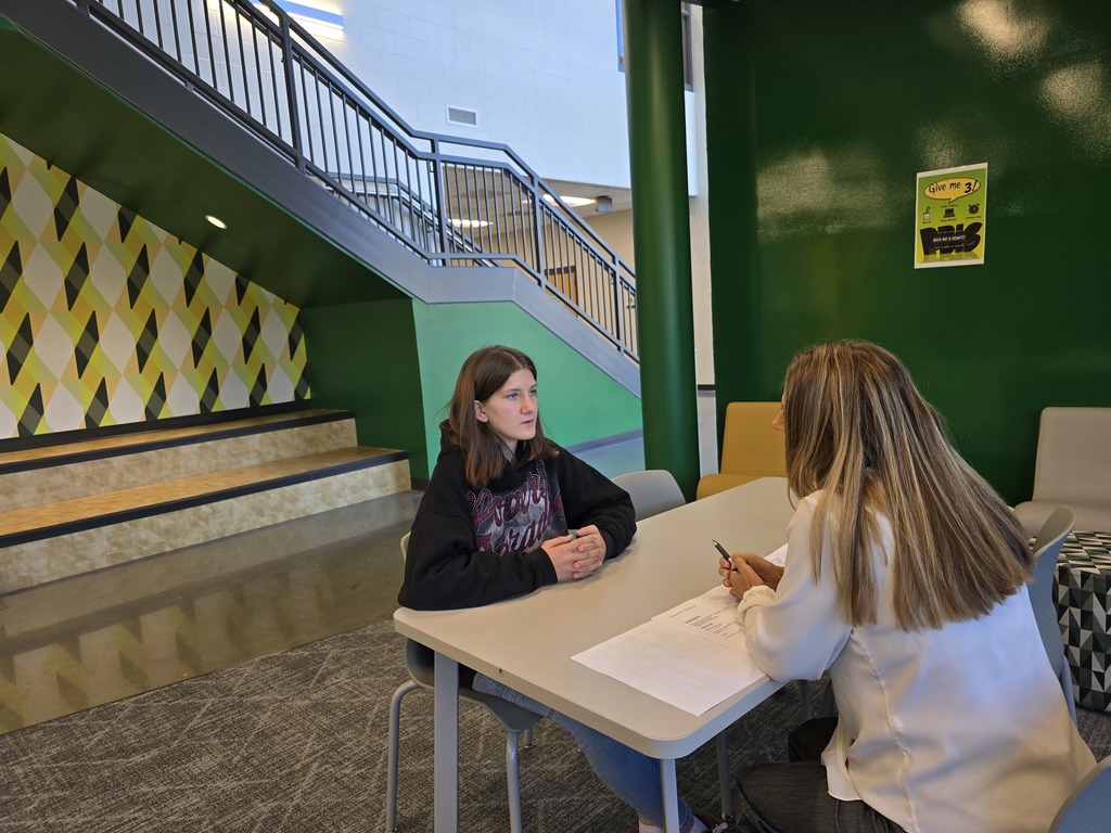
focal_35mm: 23
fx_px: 738
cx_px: 556
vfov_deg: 58.9
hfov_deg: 73.9
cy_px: 416
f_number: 1.7
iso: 80
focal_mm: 6.3
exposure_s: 1/180
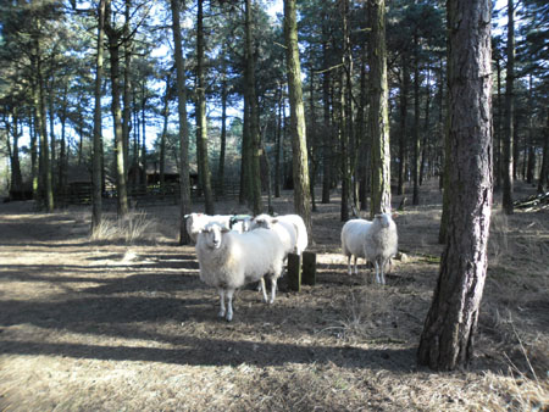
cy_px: 206
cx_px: 274
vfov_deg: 51.4
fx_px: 428
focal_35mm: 27
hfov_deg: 65.3
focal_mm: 4.9
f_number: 3.5
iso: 100
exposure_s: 1/66
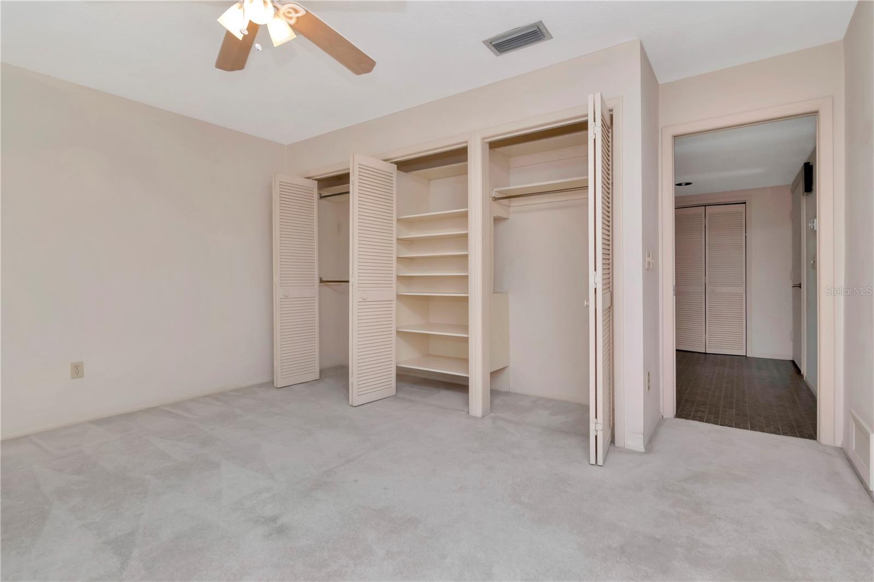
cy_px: 291
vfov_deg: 72.0
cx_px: 437
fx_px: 400
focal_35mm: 16
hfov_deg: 95.0
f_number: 8
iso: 800
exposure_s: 1/80
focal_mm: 11
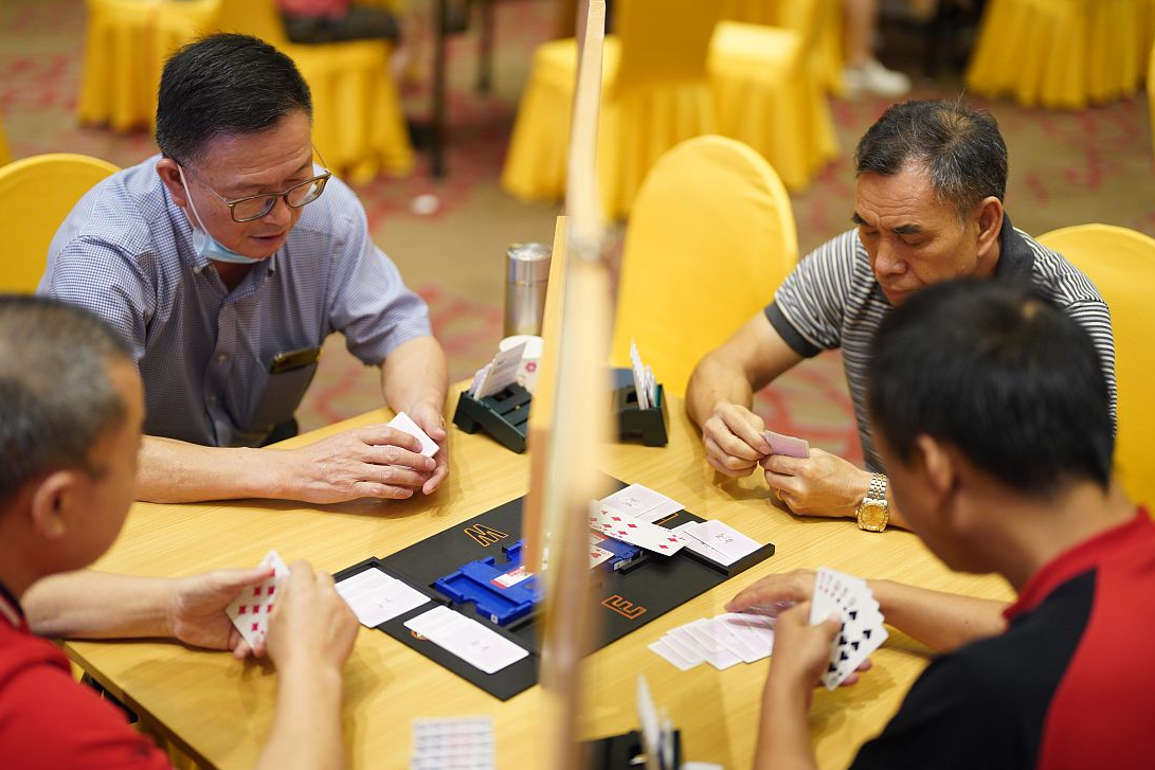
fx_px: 1764
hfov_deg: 36.2
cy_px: 370
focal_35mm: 55
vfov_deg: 24.6
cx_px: 548
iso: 800
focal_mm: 50
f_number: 1.2
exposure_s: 1/250
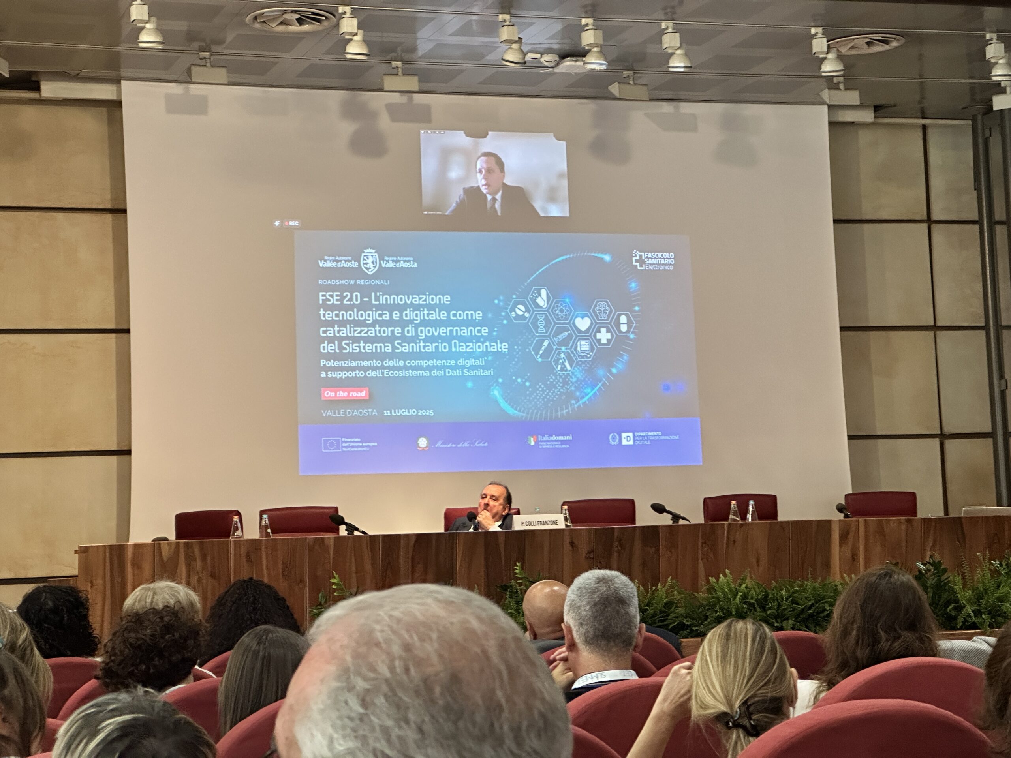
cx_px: 506
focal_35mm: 77
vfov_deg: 19.1
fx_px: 2249
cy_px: 379
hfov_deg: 25.3
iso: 250
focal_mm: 9
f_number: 2.8
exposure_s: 1/50
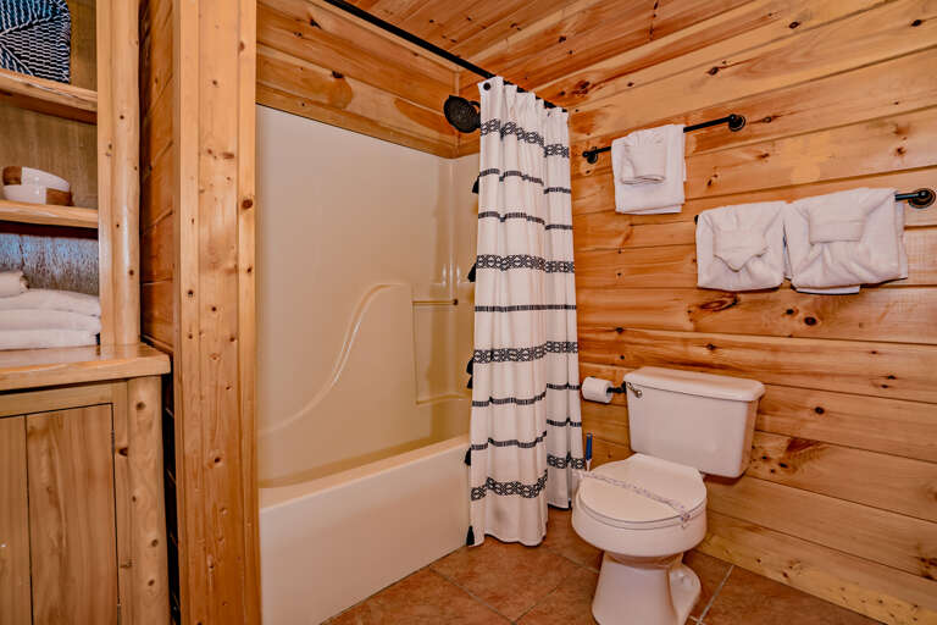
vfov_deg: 73.7
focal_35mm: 16
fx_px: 416
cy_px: 312
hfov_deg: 96.7
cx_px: 468
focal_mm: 16
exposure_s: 1/200
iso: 200
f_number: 6.3
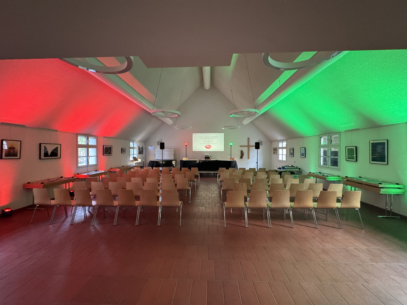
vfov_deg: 85.7
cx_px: 204
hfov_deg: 102.1
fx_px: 165
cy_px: 152
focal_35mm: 14
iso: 1000
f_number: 2.2
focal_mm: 2.22
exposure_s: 1/60
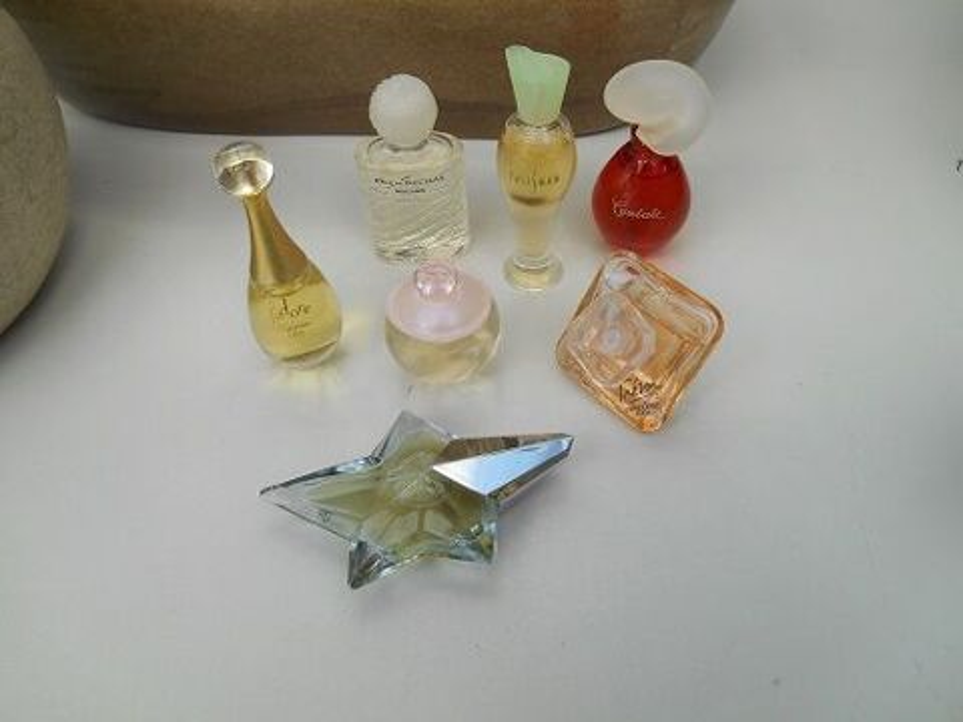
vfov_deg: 53.1
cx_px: 482
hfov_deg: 67.3
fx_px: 723
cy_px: 361
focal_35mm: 26
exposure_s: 1/100
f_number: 3.4
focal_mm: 4.7
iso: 80
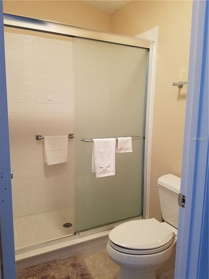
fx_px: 209
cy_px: 140
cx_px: 104
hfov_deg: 53.1
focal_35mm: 26
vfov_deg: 67.3
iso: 200
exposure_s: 1/20
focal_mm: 4.2
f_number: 1.7
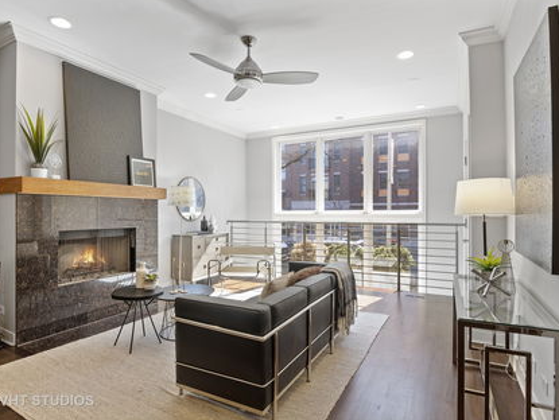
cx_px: 273
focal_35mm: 20
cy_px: 207
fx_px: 323
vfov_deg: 66.0
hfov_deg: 81.7
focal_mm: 18
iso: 200
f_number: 8
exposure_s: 1/5
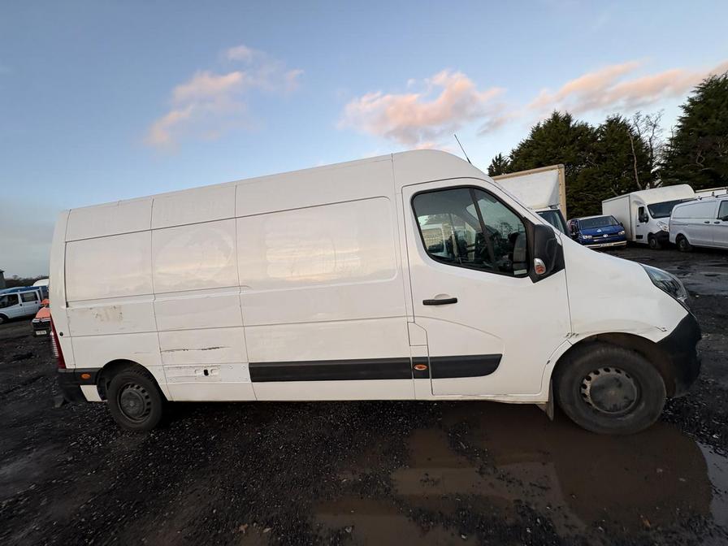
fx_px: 294
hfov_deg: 102.1
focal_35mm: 14
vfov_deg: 85.7
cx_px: 364
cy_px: 273
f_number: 2.2
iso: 40
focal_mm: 2.22
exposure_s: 1/176
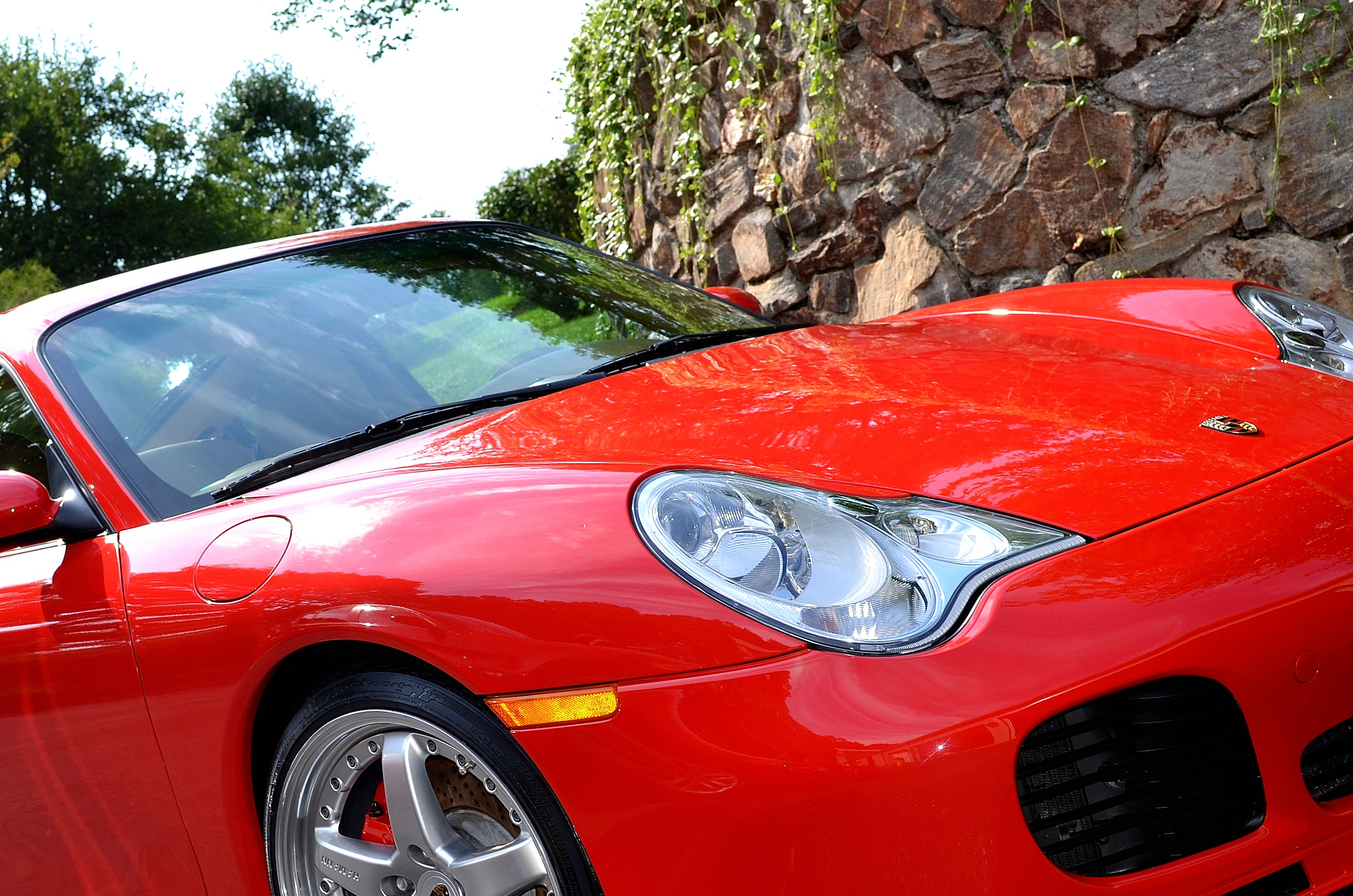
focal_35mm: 59
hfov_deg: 33.9
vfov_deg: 22.8
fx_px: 2213
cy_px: 607
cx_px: 542
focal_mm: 24
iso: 100
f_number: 6.3
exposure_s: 1/200
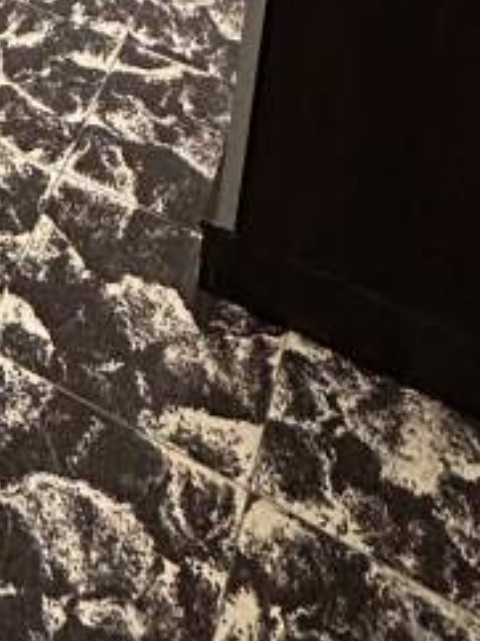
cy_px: -551
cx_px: -328
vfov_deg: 19.6
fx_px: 1296
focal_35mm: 70
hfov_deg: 17.7
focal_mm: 2.22
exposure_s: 1/50
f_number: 2.2
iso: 500
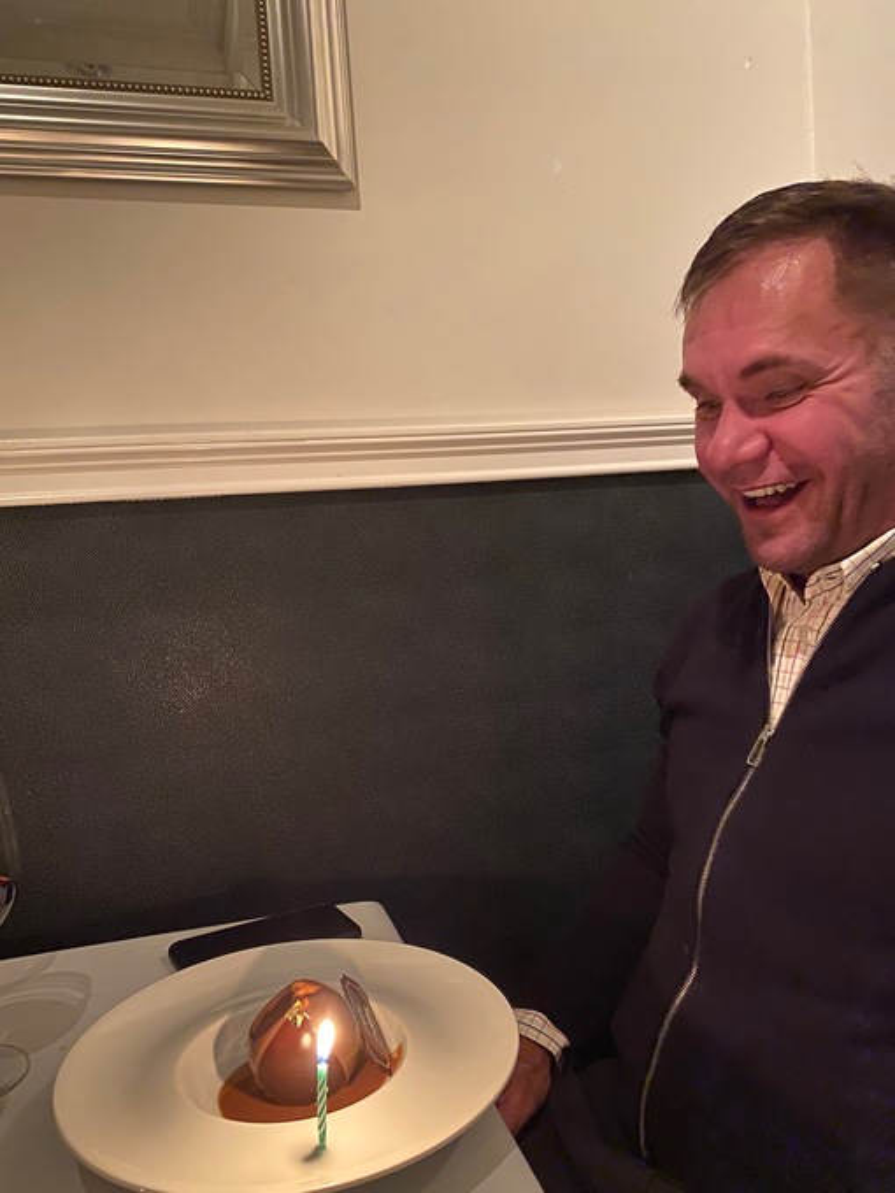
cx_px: 448
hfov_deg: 53.1
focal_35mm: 26
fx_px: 896
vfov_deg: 67.3
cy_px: 596
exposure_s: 1/20
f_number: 1.8
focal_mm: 4.25
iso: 1000
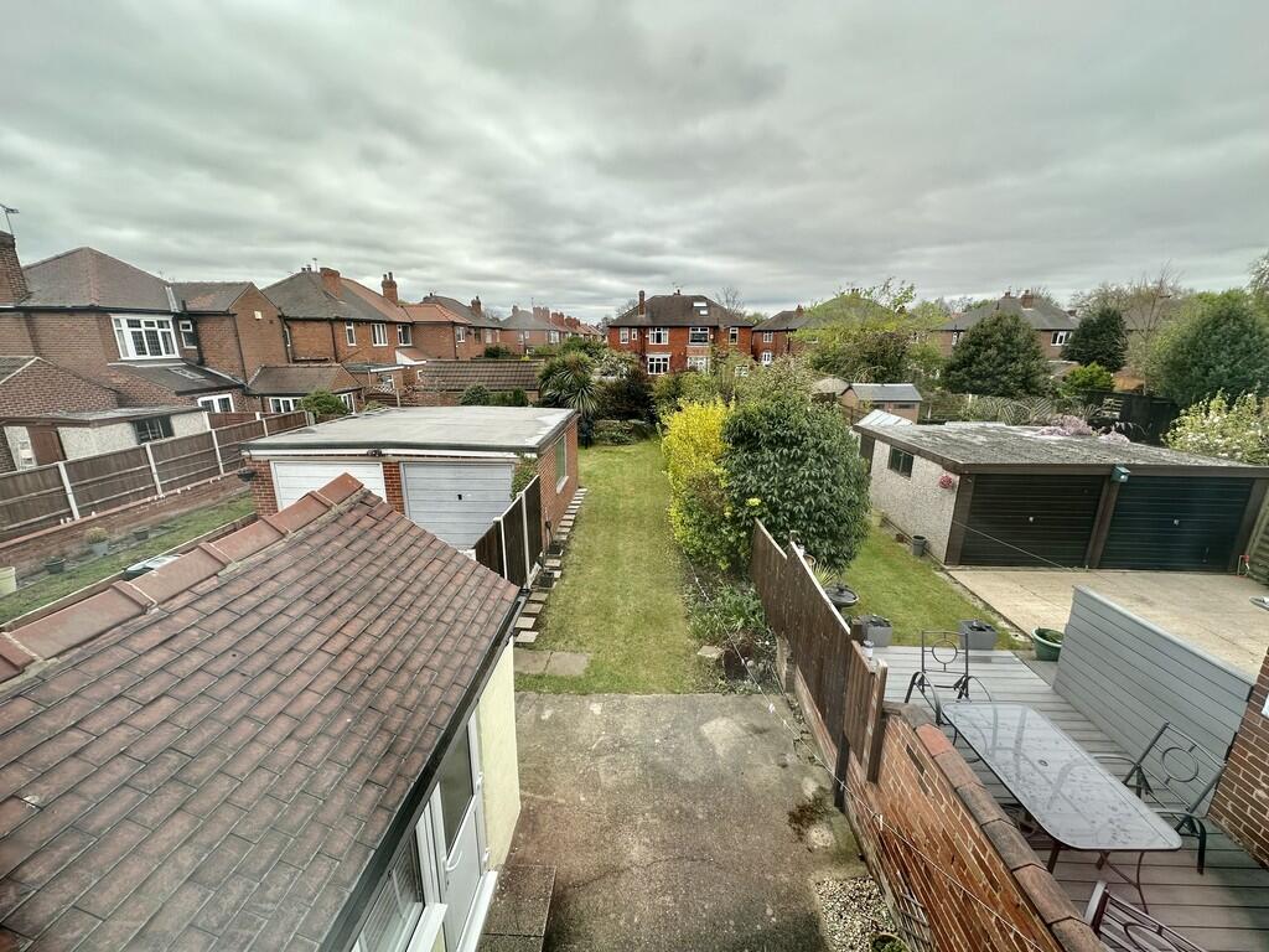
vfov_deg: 85.7
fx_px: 513
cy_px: 476
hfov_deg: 102.1
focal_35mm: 14
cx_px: 634
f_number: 2.2
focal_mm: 2.22
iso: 40
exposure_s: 1/311
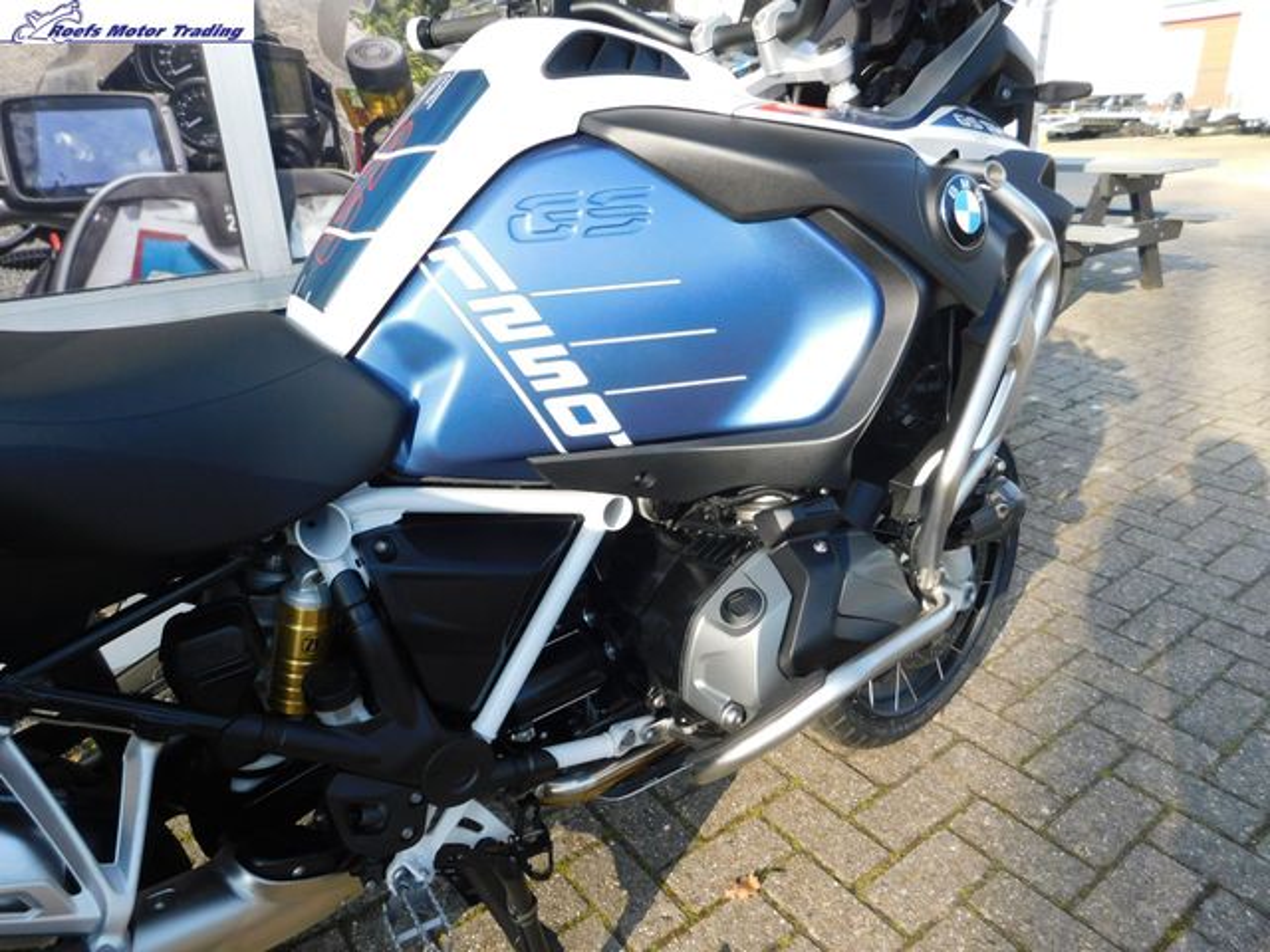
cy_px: 476
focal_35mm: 24
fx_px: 881
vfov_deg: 56.8
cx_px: 635
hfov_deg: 71.6
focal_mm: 4.1
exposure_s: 1/320
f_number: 3
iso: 125
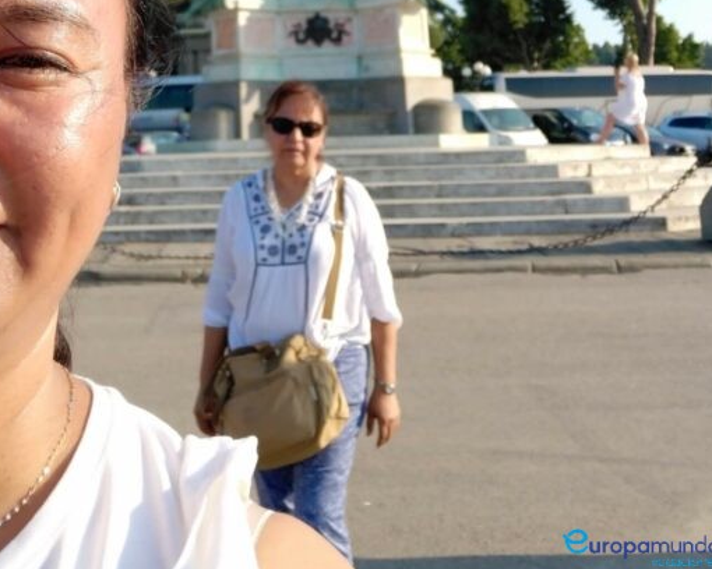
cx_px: 214
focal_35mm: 51
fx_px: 1075
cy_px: -120
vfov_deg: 26.3
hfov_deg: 36.1
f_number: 2
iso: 40
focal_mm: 3.89
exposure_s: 1/454
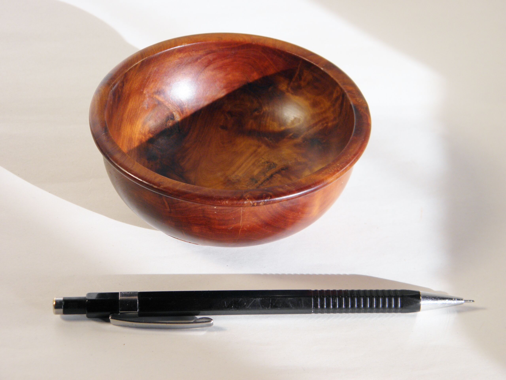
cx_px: 253
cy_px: 190
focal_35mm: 106
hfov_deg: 18.5
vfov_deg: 14.0
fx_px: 1549
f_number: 4.7
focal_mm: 19
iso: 100
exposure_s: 1/80
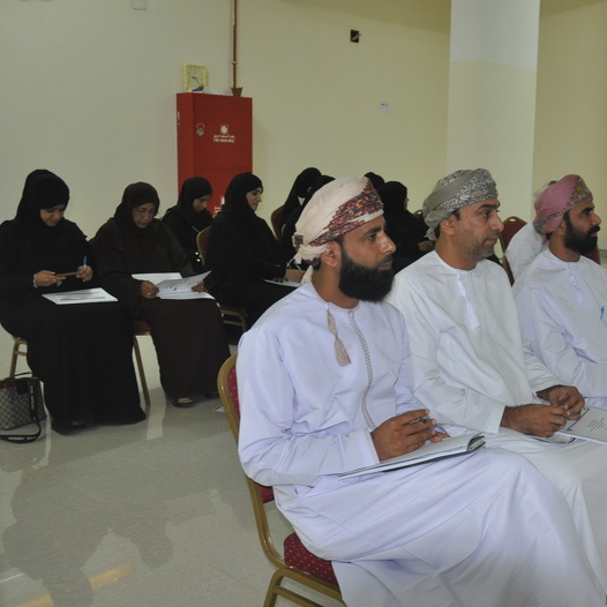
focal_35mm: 41
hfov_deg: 40.3
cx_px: 439
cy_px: 304
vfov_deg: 41.3
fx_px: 806
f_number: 3.8
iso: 800
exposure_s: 1/60
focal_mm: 21
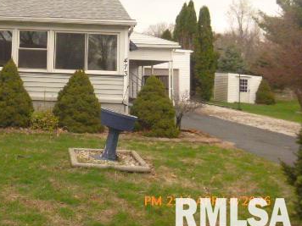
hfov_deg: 39.2
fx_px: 393
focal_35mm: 45
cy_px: 38
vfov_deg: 31.2
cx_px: 33
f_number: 9
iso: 800
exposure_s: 1/250
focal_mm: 4.5
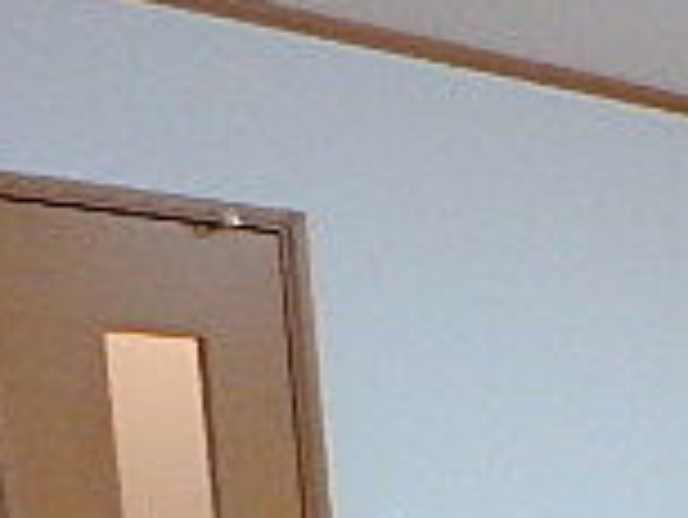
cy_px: 964
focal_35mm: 88
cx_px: 1273
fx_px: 1750
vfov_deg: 14.5
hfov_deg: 17.6
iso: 800
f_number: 3.5
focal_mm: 3.7
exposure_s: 1/80
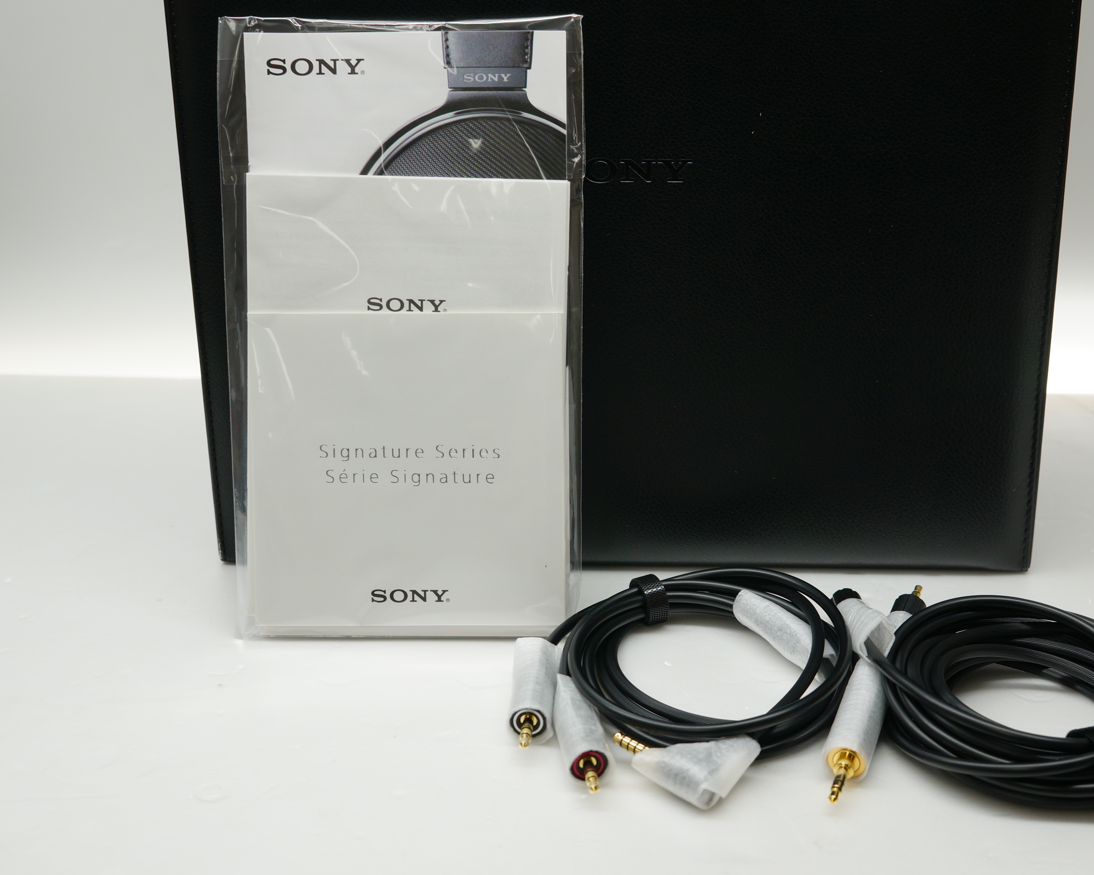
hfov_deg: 36.5
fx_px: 1651
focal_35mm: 51
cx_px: 659
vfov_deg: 29.7
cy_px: 436
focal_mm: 30
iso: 100
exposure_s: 1/50
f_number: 5.6
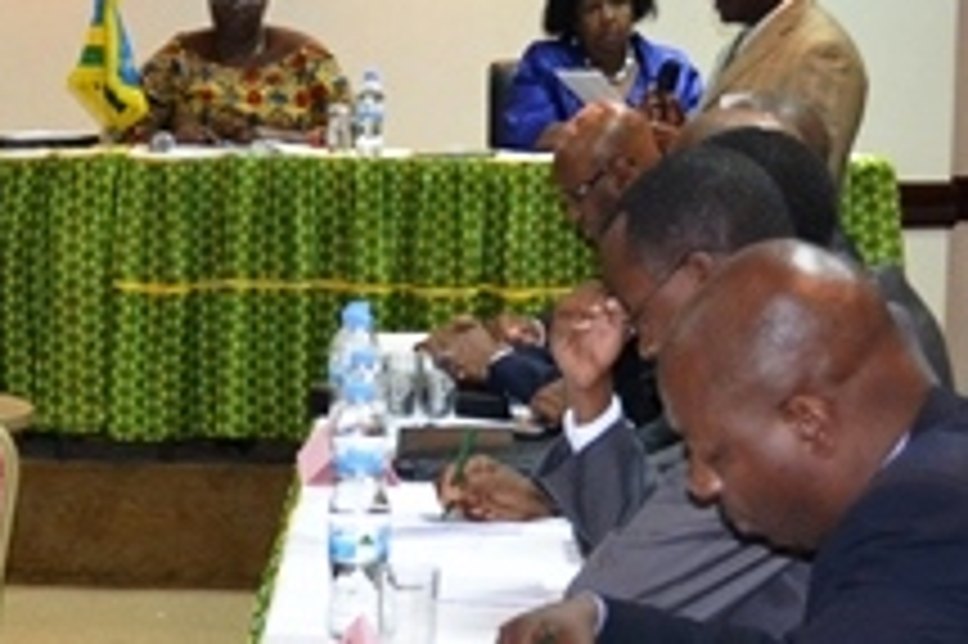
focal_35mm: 111
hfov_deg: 17.8
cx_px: -54
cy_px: 435
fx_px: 2990
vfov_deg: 12.3
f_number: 4.5
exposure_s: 1/60
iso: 1800
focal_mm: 29
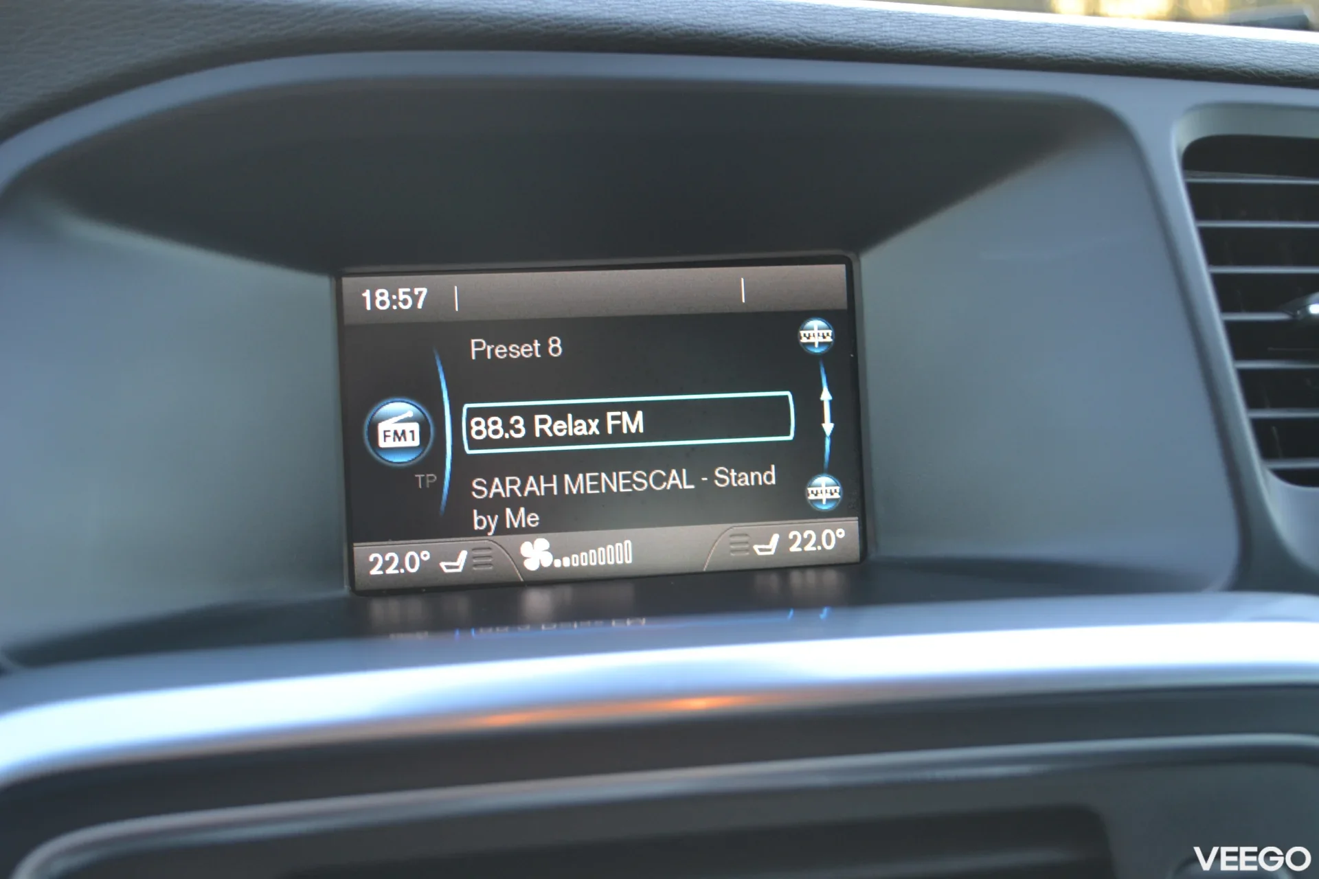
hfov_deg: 41.1
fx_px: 1759
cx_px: 660
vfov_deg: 28.1
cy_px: 440
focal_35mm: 48
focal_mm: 32
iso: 400
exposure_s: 1/15
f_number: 4.8
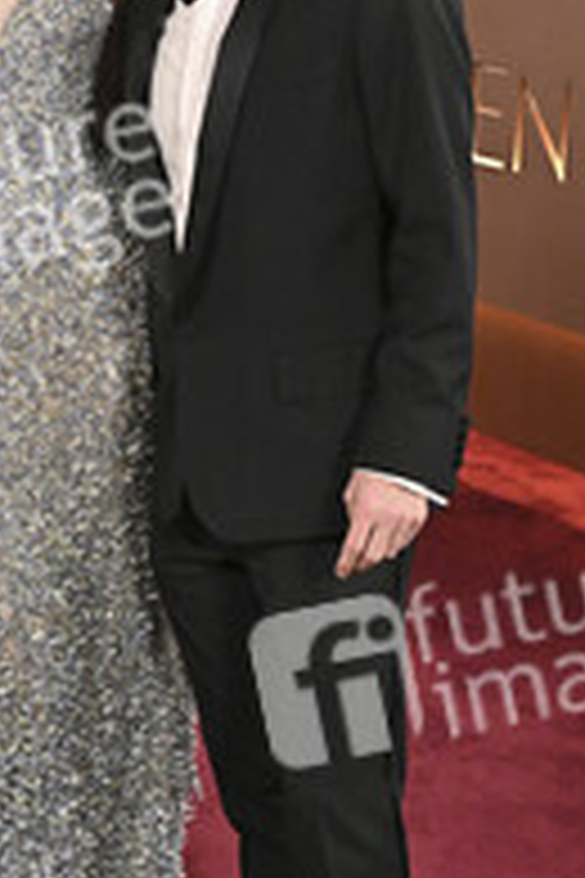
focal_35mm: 80
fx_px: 1950
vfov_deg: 25.4
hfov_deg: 16.9
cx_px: 72
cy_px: 437
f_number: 5.6
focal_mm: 39
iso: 2500
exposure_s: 1/320
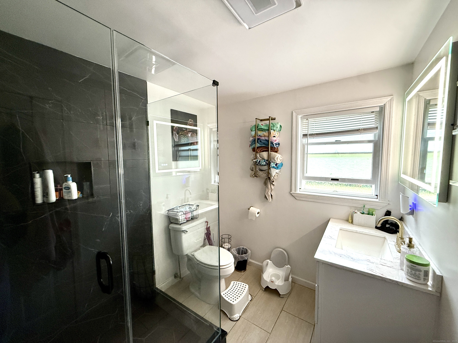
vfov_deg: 85.7
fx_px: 185
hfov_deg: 102.1
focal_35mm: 14
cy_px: 172
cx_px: 229
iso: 320
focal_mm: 2.22
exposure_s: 1/76
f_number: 2.2
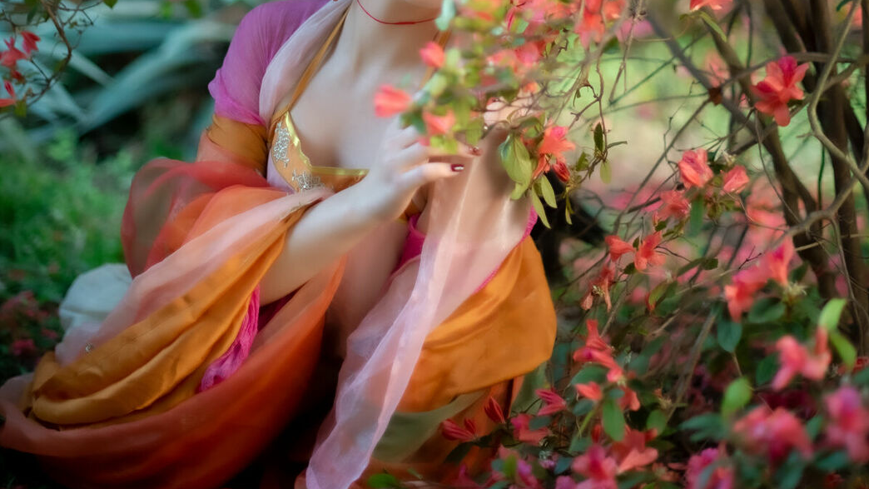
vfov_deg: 14.8
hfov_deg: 26.9
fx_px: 1820
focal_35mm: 79
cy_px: -81
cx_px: 436
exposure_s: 1/400
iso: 1000
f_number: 1.4
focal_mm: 50
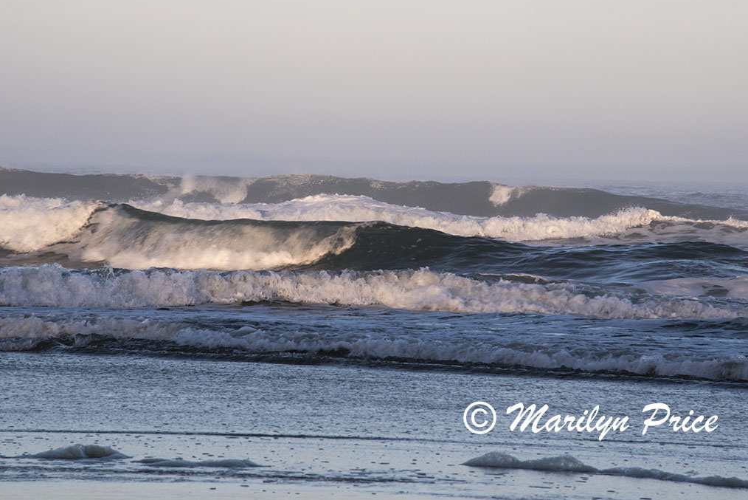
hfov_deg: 6.8
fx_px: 6298
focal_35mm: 303
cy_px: 249
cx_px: 372
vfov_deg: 4.5
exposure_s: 1/60
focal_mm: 300
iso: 640
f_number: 19
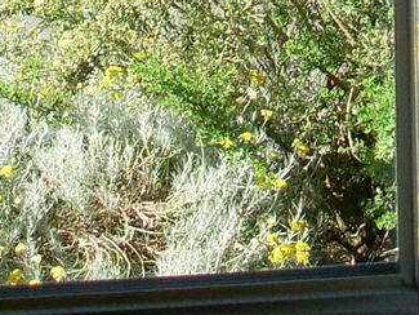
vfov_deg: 7.5
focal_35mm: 187
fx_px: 2264
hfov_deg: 10.4
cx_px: 499
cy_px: -401
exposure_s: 1/350
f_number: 3
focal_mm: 6.3
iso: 80
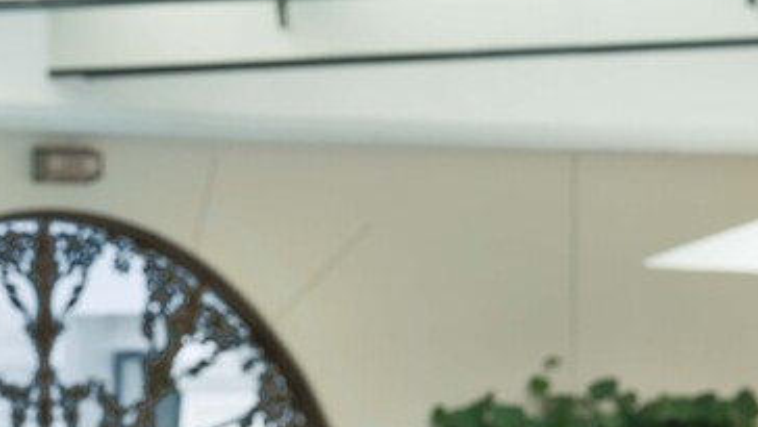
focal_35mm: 293
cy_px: 567
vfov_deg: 4.1
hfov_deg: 7.3
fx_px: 5891
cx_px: -159
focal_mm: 85
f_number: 8
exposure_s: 1/100
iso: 100
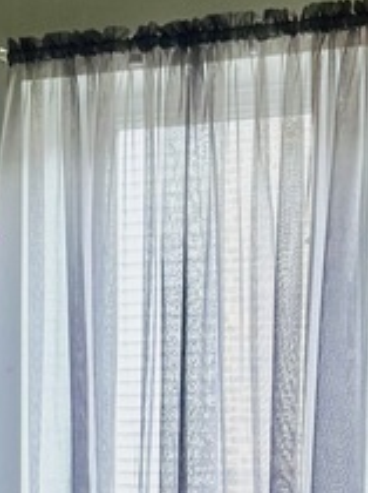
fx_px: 1903
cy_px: 610
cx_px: 173
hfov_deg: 11.0
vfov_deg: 14.2
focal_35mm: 134
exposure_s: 1/60
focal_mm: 5.96
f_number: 1.6
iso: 100
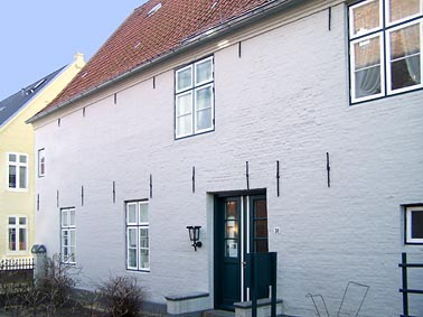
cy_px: 158
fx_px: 464
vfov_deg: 37.7
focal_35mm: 38
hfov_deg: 49.0
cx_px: 212
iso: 64
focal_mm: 6.3
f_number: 2.8
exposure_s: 1/250
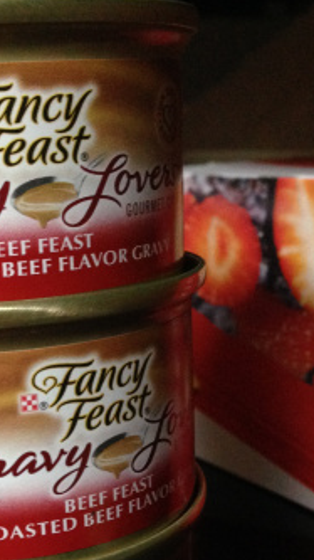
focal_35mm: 63
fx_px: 934
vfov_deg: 33.0
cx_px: 49
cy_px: 377
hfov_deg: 18.8
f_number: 2.4
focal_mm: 4.12
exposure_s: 1/17
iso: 400
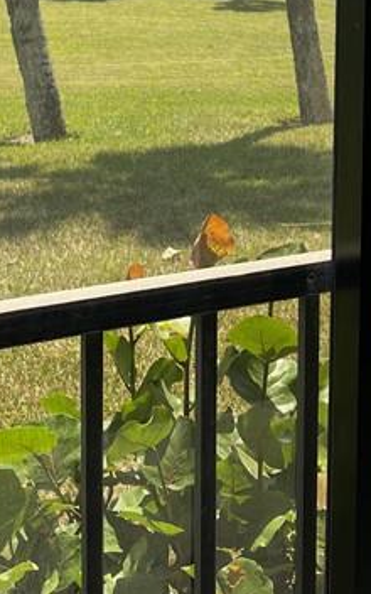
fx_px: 1246
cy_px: 61
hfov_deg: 16.8
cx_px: 309
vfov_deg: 26.0
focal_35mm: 77
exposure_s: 1/894
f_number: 1.6
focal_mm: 5.1
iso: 32
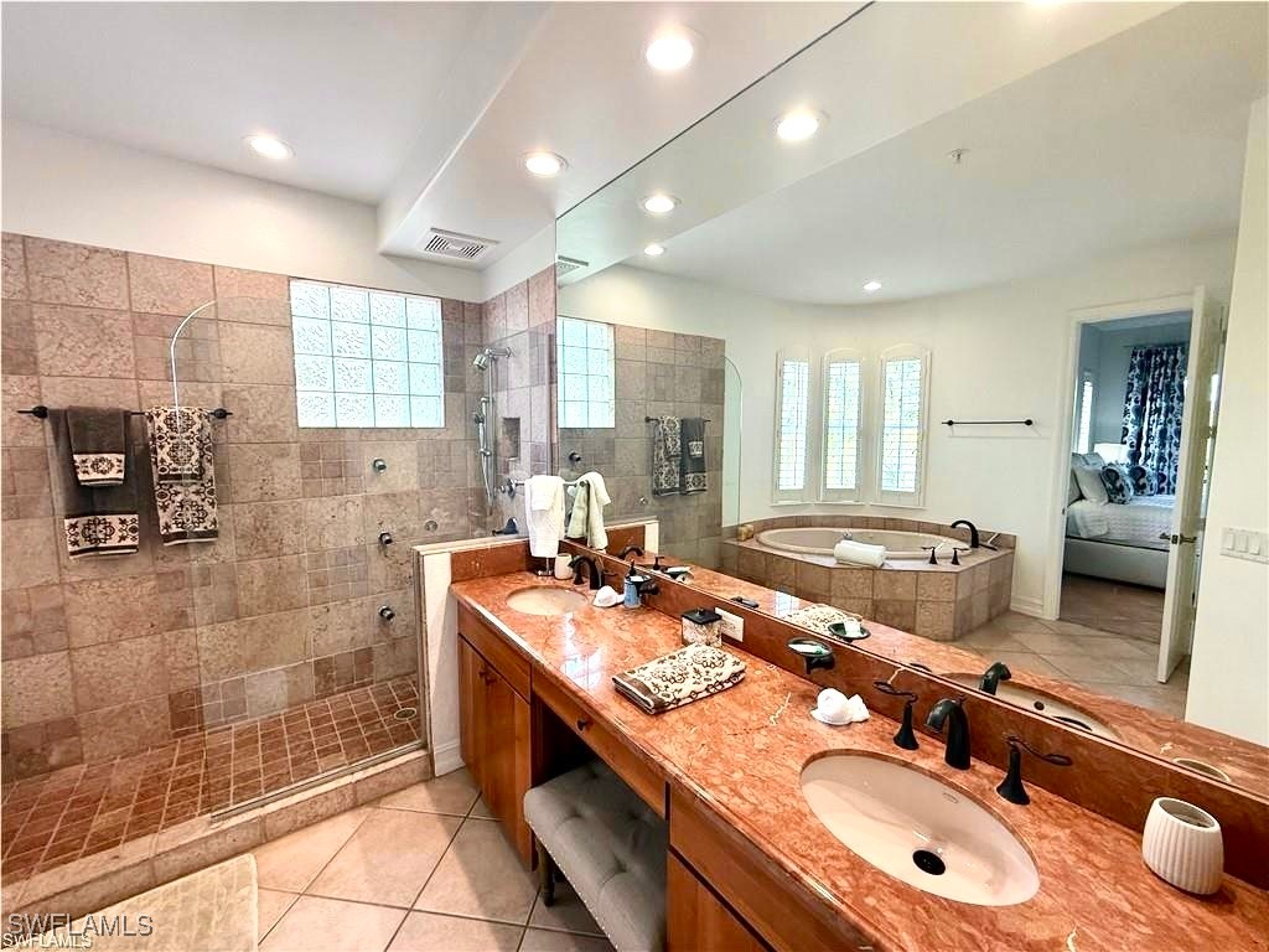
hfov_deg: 102.1
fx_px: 513
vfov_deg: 85.7
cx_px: 634
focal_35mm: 14
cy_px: 476
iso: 100
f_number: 2.2
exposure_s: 1/120
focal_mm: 2.22
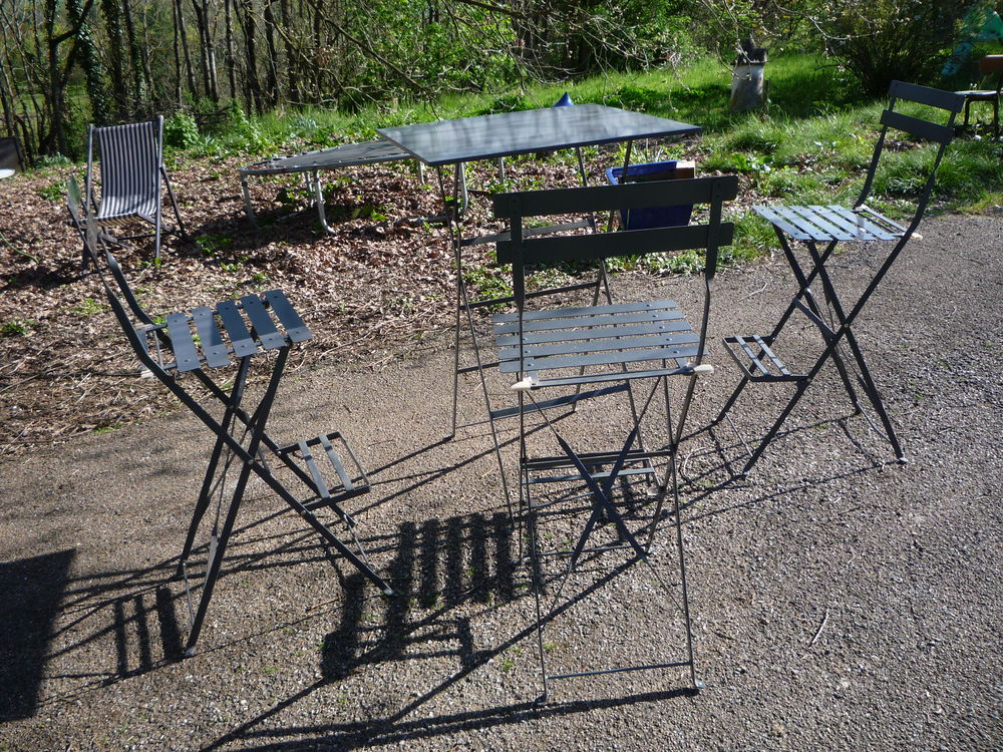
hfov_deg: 60.0
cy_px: 376
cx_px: 502
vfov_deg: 46.8
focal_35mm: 30
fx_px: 869
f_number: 4
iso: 100
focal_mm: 5.2
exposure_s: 1/320
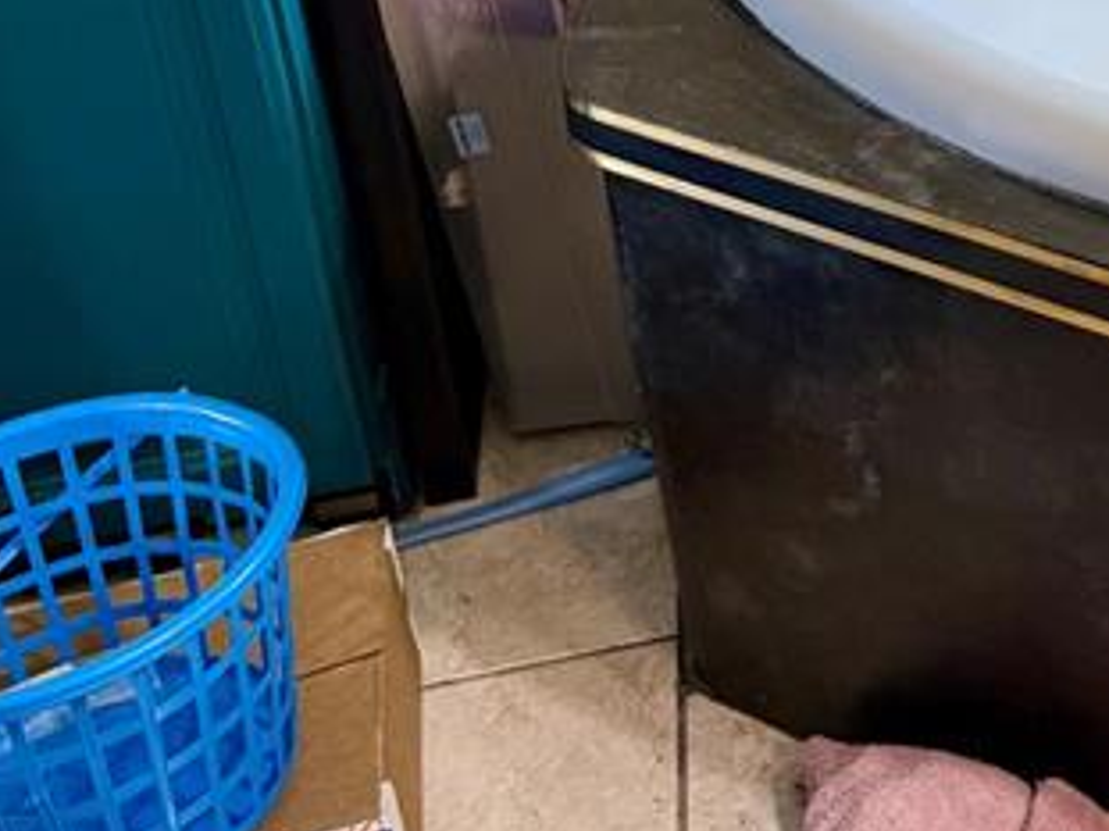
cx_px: 1394
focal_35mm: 79
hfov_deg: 22.4
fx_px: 2530
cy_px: -350
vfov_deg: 17.1
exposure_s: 1/120
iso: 100
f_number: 1.78
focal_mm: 6.76
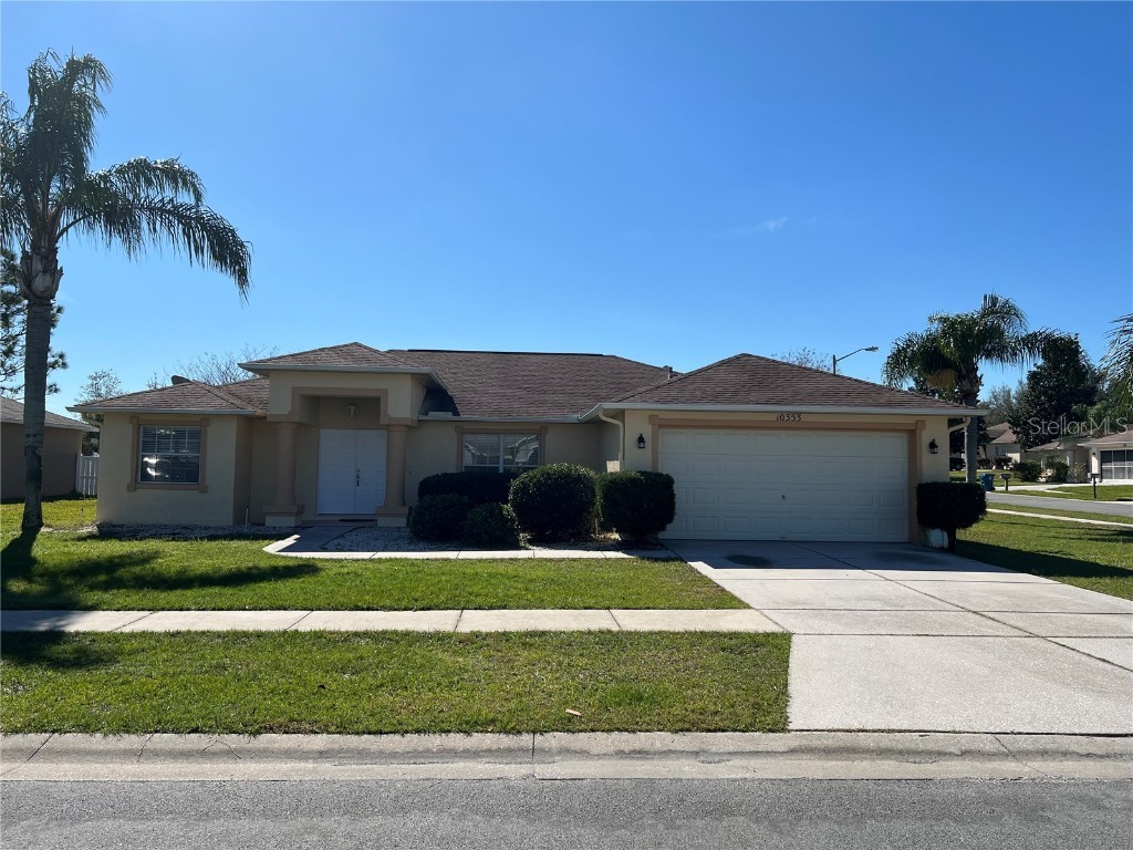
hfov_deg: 67.3
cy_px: 425
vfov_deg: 53.1
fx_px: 851
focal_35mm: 26
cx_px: 566
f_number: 1.5
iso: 50
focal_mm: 5.7
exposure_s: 1/6579
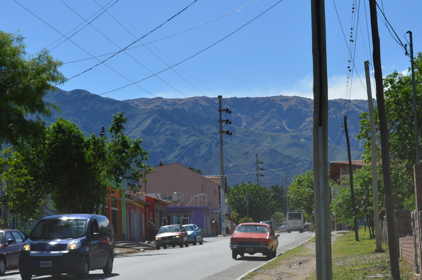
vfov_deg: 16.0
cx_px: 192
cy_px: 147
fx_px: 995
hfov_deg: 23.9
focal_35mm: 85
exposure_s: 1/320
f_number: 9
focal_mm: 44
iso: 100
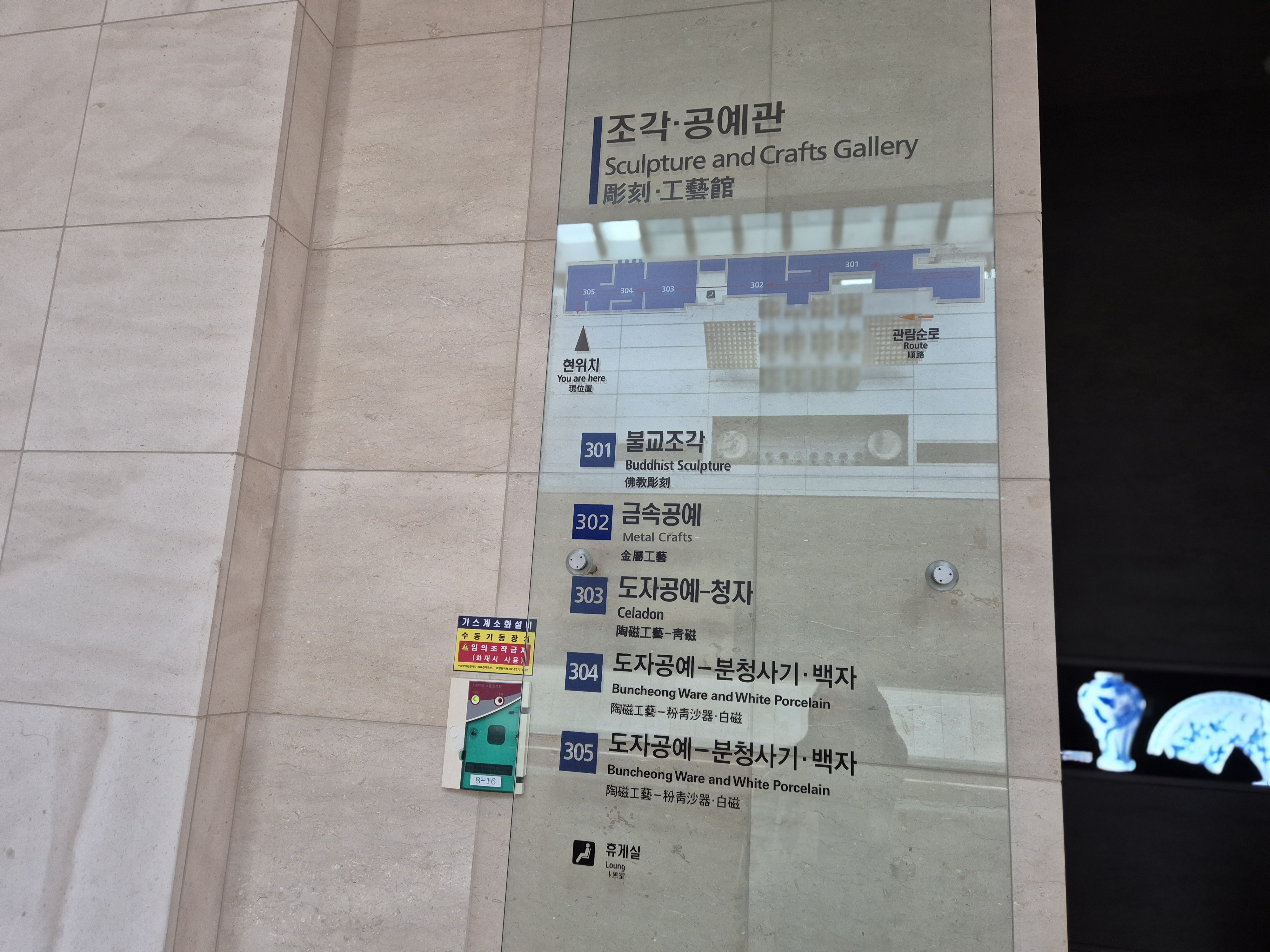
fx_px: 844
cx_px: 635
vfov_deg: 58.9
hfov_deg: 73.9
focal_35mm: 23
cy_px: 476
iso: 320
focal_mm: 5.4
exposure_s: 1/120
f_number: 1.8
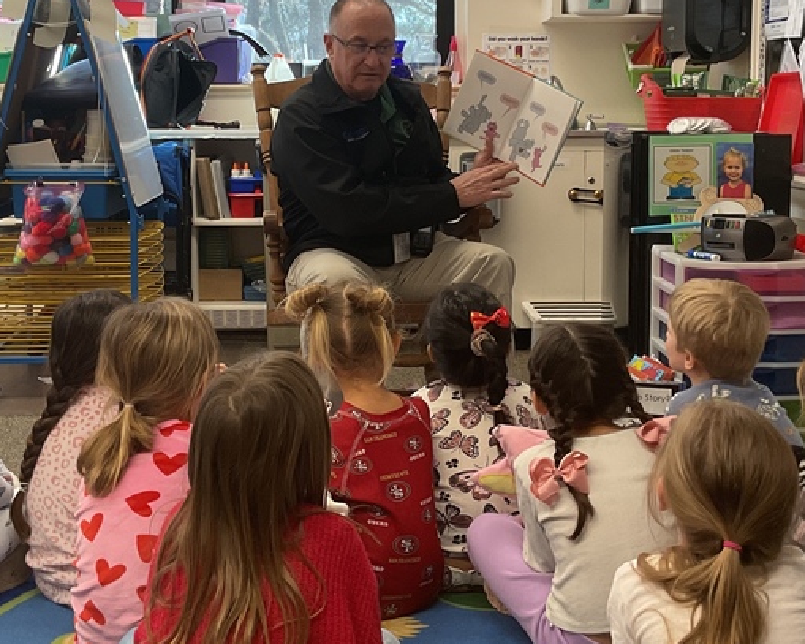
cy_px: 212
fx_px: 1358
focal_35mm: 57
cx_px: 378
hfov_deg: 33.0
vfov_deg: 26.5
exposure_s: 1/120
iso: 64
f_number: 1.8
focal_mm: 3
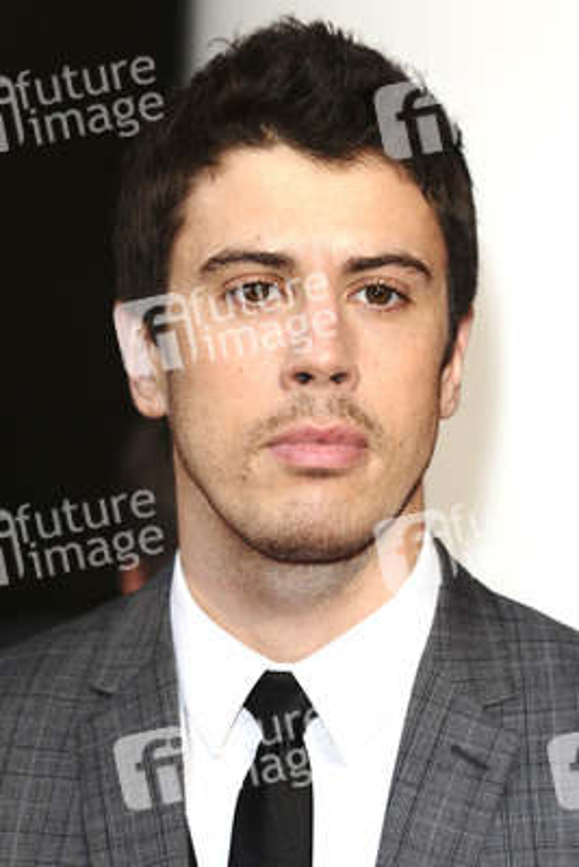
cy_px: 434
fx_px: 3796
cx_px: 290
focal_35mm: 158
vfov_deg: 13.0
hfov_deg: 8.7
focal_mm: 105
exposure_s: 1/200
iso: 320
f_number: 4
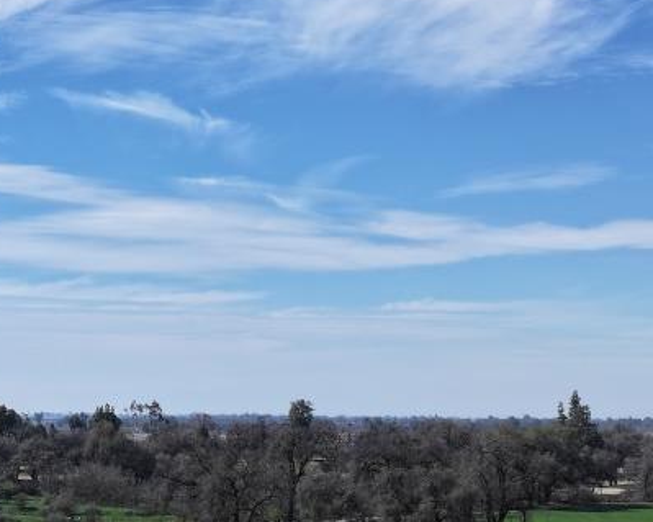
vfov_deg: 17.3
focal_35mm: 88
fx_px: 1700
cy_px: 423
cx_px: -133
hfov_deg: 20.3
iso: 130
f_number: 2.8
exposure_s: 1/3200
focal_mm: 12.29
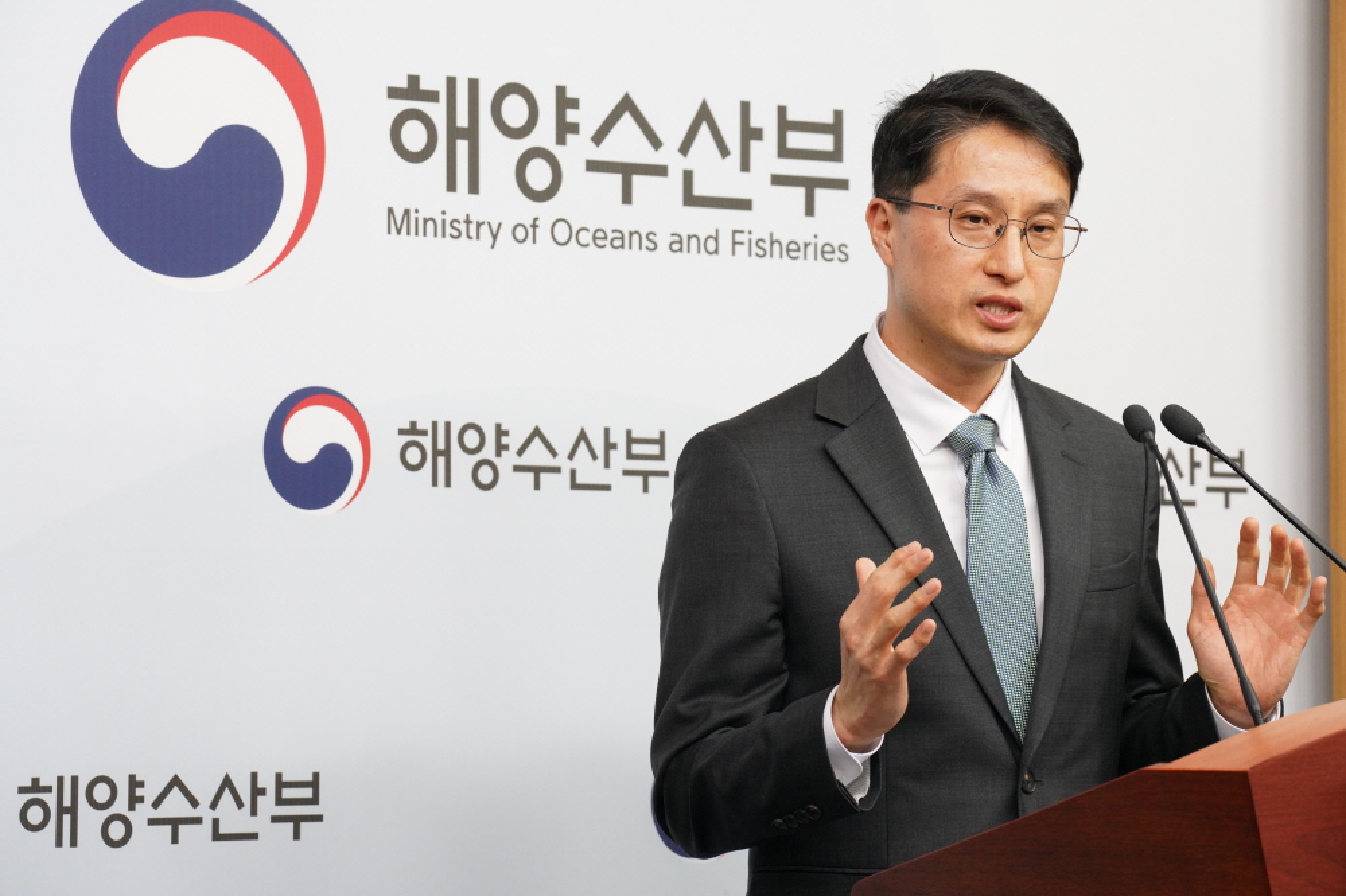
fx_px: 6129
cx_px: 673
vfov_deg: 8.4
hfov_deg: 12.5
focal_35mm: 164
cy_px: 448
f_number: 8
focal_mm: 164
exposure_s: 1/250
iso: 4000
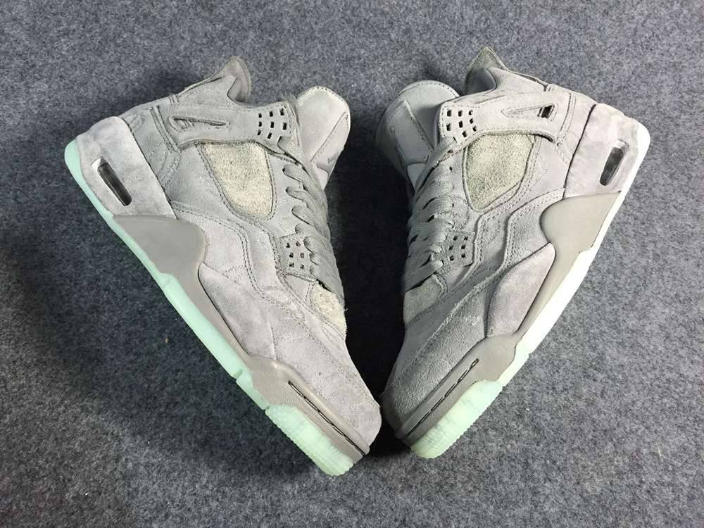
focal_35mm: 29
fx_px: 590
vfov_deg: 48.2
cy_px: 264
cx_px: 352
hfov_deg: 61.7
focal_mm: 4.15
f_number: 2.2
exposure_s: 1/33
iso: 64
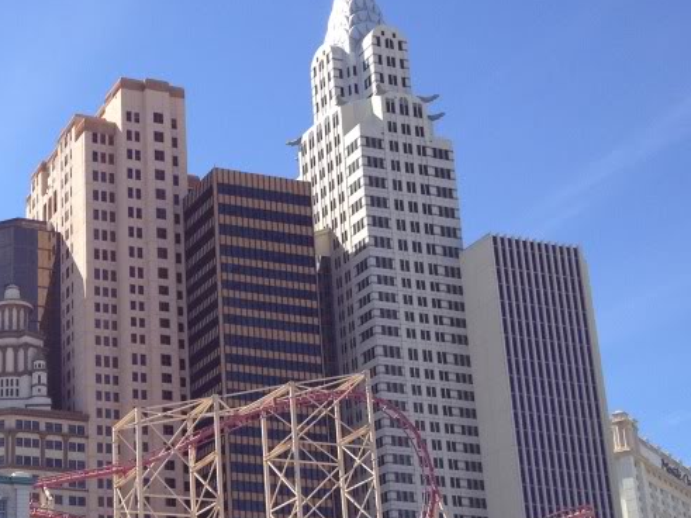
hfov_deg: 25.3
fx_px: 1457
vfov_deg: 20.0
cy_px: 398
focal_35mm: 73
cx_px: -7
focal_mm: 4.3
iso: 64
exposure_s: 1/1346
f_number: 2.4
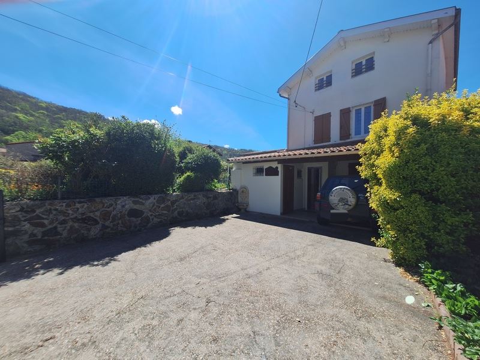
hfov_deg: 106.2
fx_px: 180
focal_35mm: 13
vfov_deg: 89.9
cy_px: 180
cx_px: 240
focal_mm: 1.74
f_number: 2.2
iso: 40
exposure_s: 1/2000
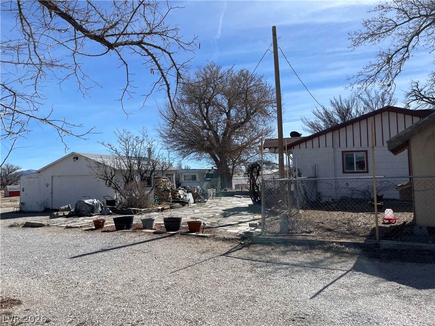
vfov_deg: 53.1
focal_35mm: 26
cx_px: 218
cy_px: 163
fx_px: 327
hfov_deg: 67.3
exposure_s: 1/4831
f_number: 1.6
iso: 32
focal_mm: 4.2
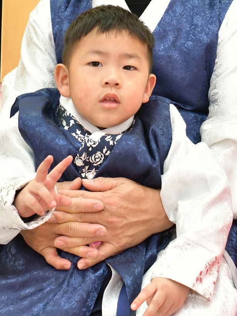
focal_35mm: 99
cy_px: 20
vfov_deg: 19.4
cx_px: 216
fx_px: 904
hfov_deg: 14.8
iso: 800
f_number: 4.5
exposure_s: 1/200
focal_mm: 35
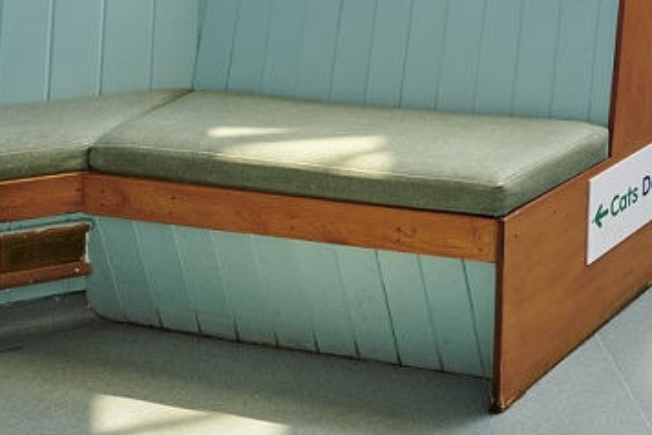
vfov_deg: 18.6
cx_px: 959
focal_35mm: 63
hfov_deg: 25.0
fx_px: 1141
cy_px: -251
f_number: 11
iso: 64
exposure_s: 1/3
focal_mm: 15
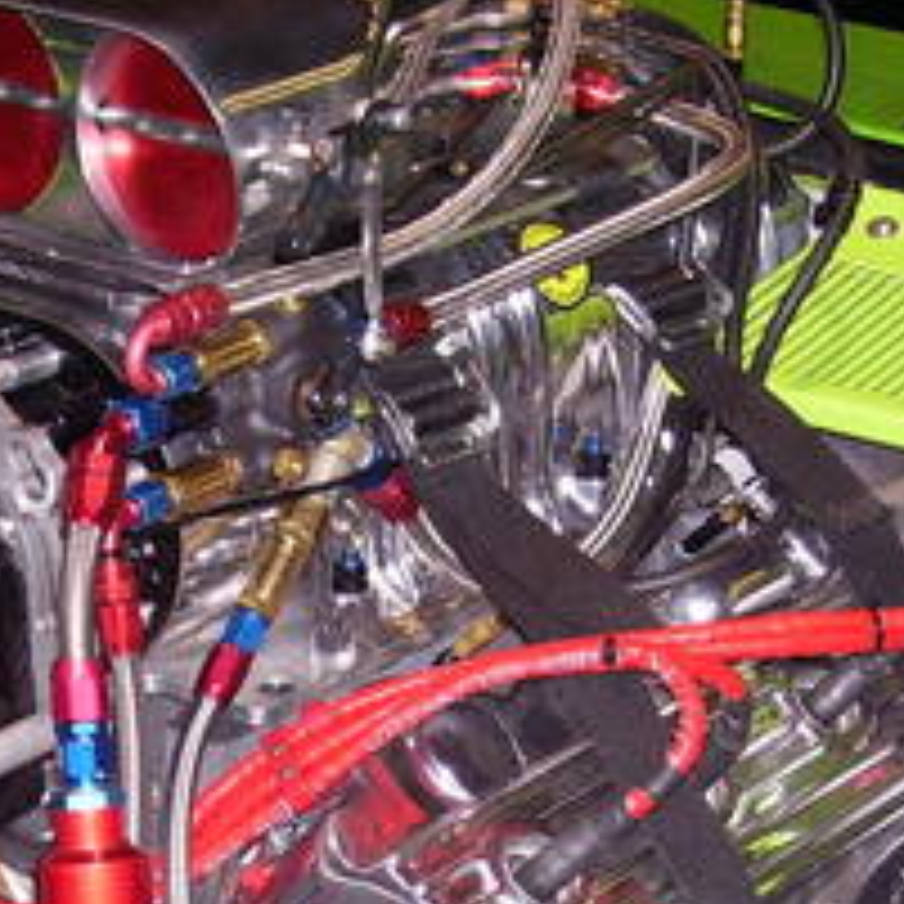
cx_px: 292
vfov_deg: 15.6
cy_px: 756
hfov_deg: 15.7
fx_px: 3280
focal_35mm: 111
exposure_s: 1/60
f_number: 3
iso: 125
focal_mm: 7
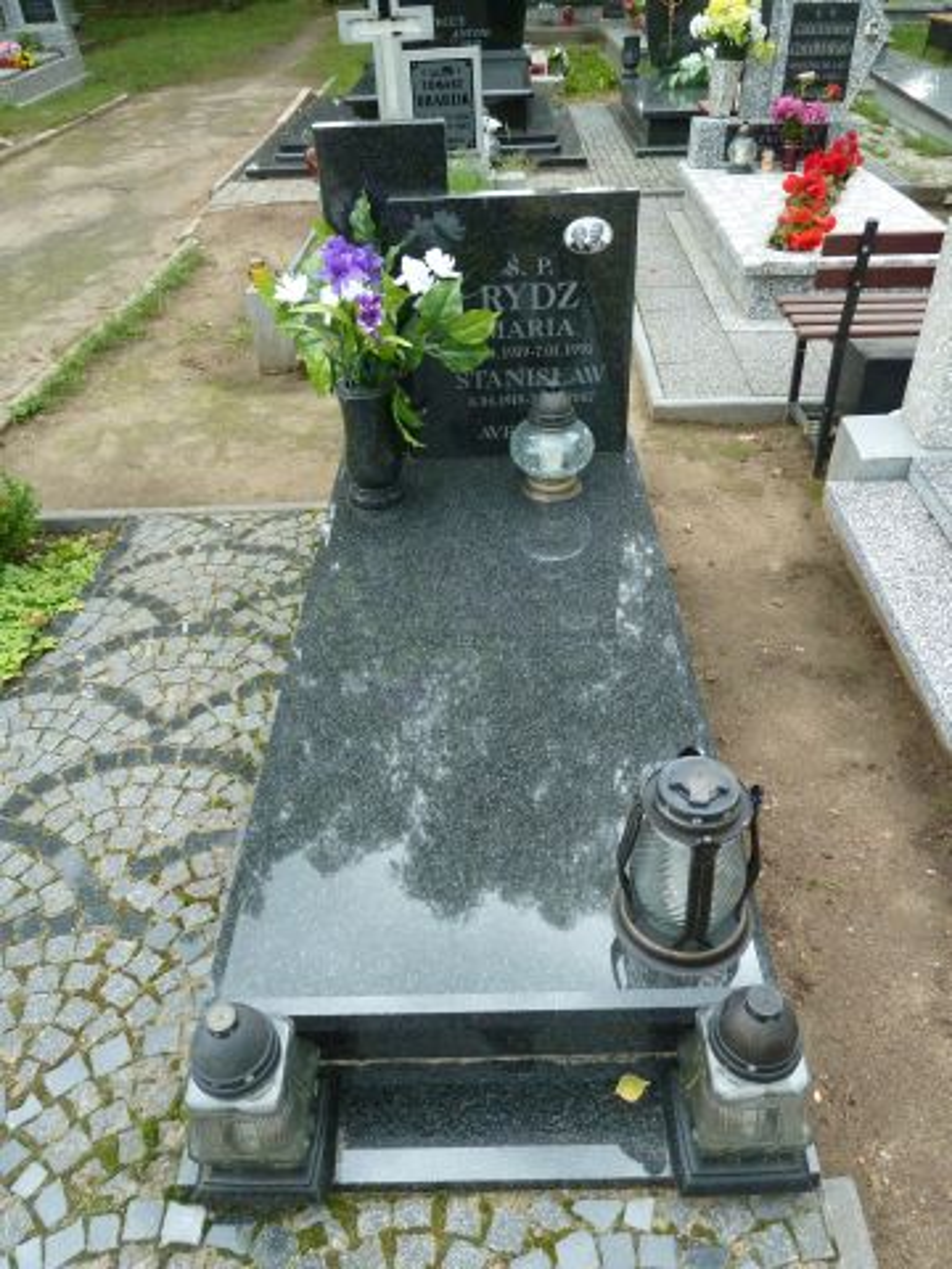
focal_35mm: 25
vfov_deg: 69.4
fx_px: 917
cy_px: 634
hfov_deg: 54.9
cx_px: 476
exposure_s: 1/125
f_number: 3.3
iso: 400
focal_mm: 4.1
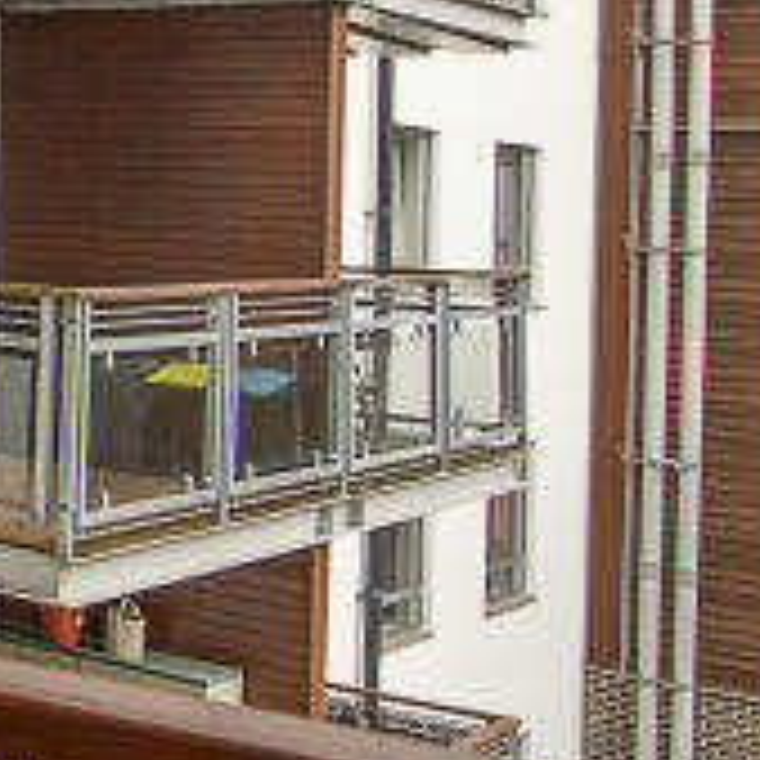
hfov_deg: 15.6
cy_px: 166
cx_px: -962
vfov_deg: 23.7
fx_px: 1788
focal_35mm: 72
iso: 500
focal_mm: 14
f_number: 6.3
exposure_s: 1/800
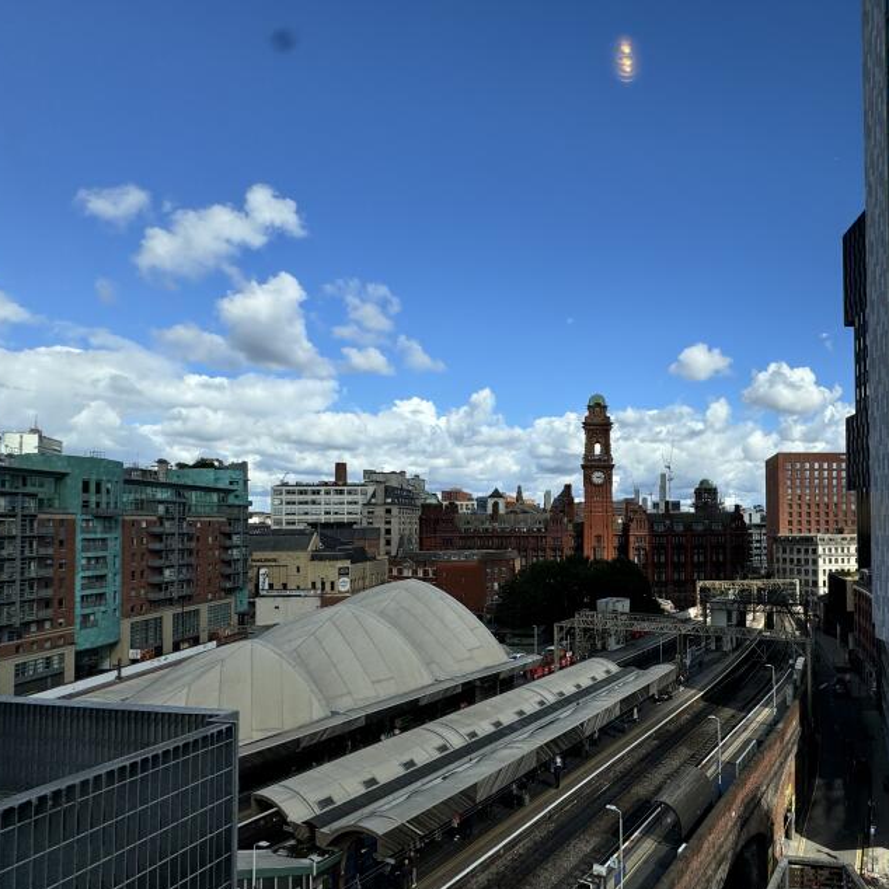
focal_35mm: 20
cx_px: 655
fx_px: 581
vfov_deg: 74.3
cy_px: 515
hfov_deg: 70.4
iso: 50
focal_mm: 2.22
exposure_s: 1/1600
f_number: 2.2
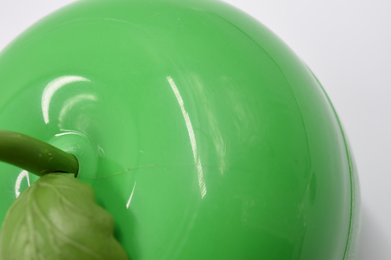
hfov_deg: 35.1
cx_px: 196
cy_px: 130
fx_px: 619
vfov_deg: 23.8
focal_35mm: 57
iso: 160
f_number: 5.6
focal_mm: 38
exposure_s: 1/125
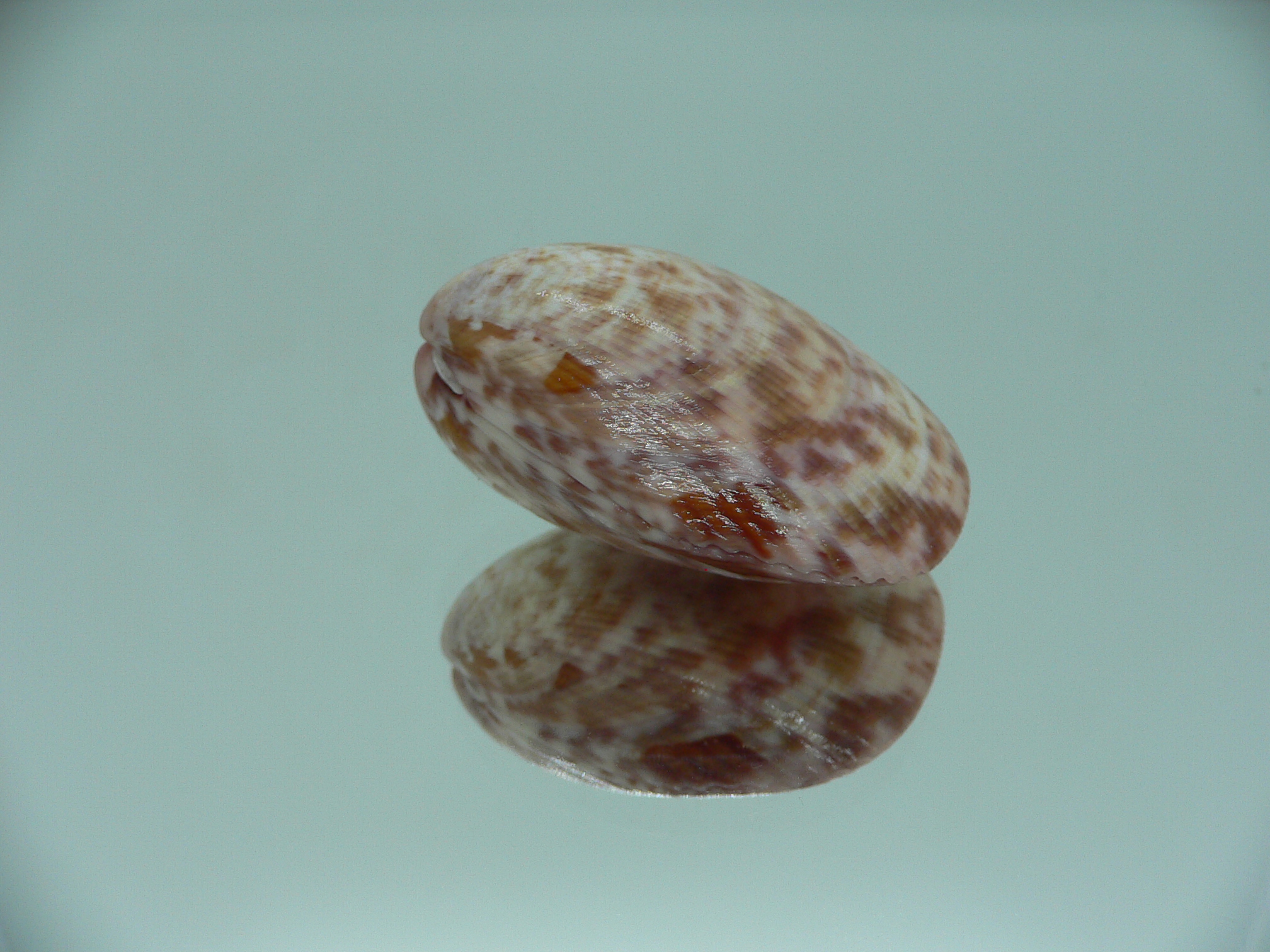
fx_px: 1284
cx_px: 635
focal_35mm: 35
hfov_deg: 52.6
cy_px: 476
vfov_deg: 40.7
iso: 80
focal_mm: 4.6
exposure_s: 1/60
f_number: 2.8
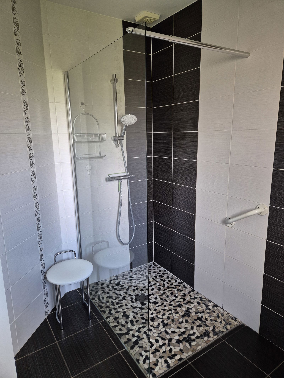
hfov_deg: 58.9
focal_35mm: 23
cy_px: 189
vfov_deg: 73.9
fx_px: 252
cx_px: 142
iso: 500
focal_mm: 5.4
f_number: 1.8
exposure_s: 1/100
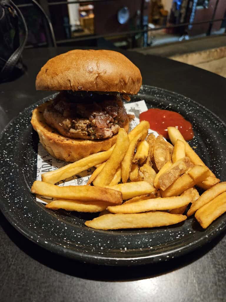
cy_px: 151
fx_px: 200
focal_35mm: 23
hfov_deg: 58.9
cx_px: 113
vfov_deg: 73.9
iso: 1000
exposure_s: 1/60
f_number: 1.8
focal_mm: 5.4
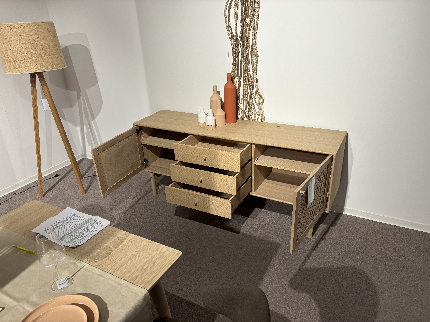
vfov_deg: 53.1
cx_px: 215
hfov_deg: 67.3
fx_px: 323
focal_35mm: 26
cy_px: 161
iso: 80
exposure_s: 1/100
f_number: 1.6
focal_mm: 5.96
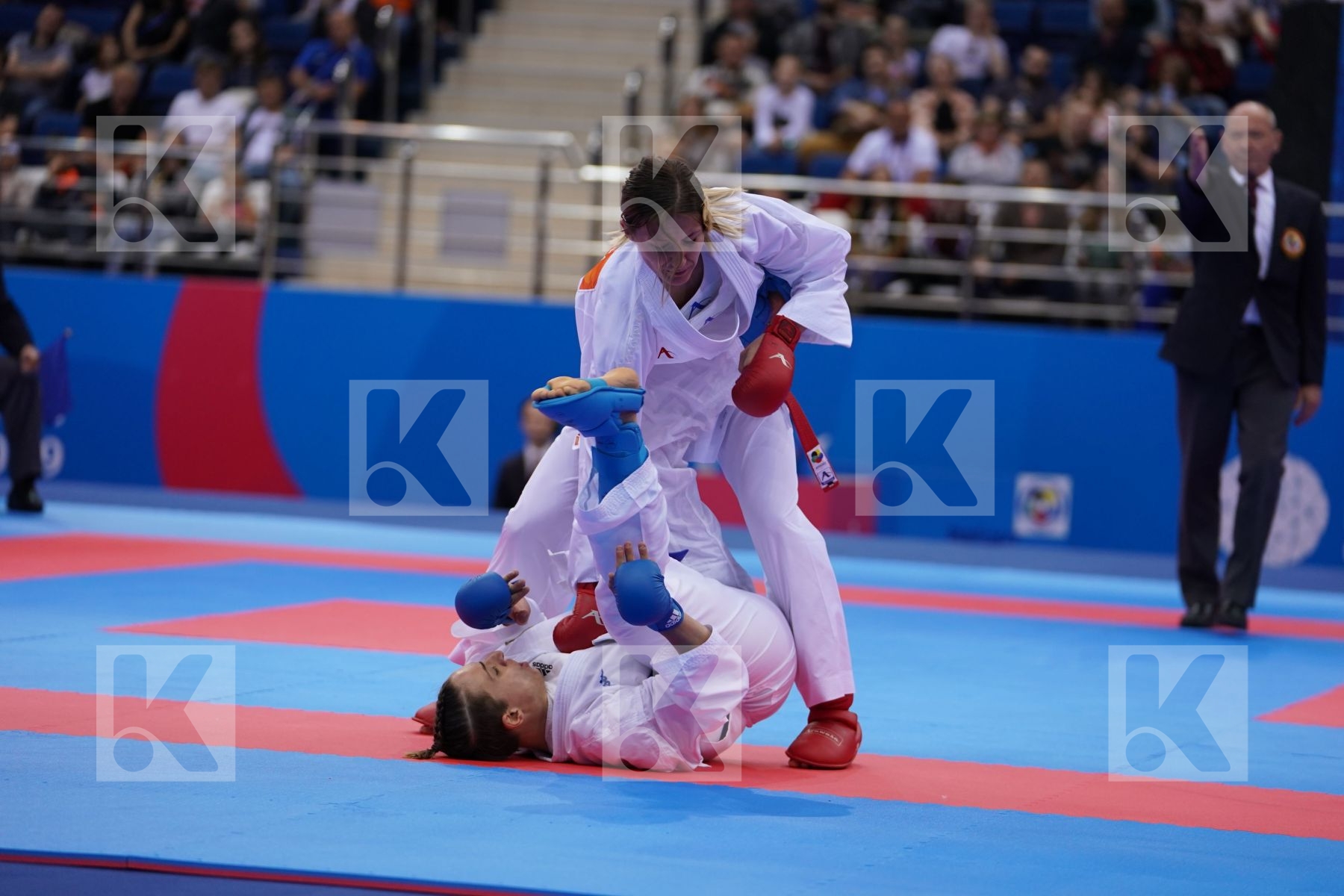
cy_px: 448
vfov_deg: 10.2
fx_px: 5040
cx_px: 672
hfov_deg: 15.2
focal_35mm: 135
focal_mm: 135
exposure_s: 1/1000
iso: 1000
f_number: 2.8
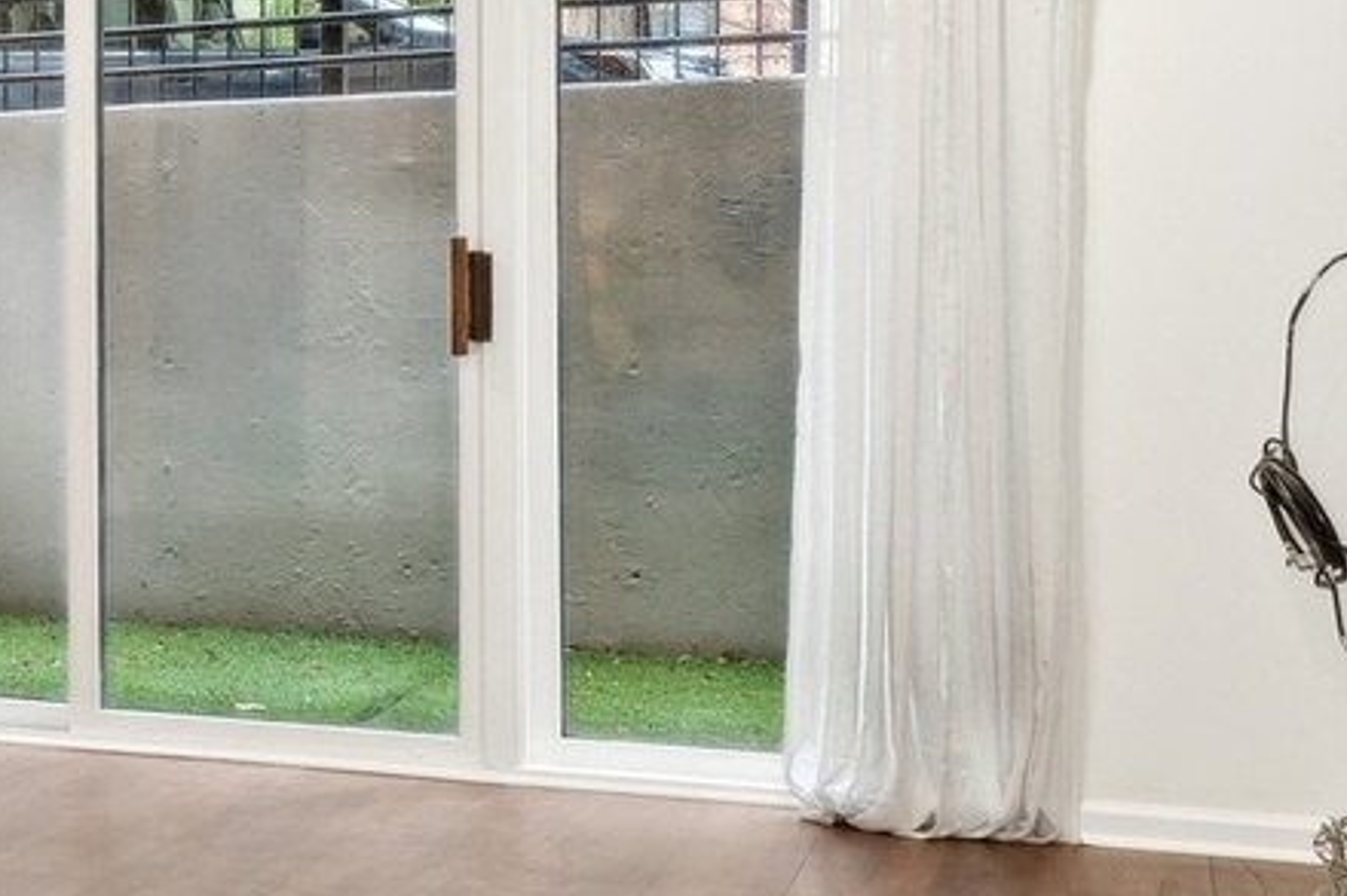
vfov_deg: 19.4
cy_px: 355
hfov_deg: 22.6
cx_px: -771
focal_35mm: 70
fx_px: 2618
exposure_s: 1/13
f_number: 8
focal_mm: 19
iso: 320
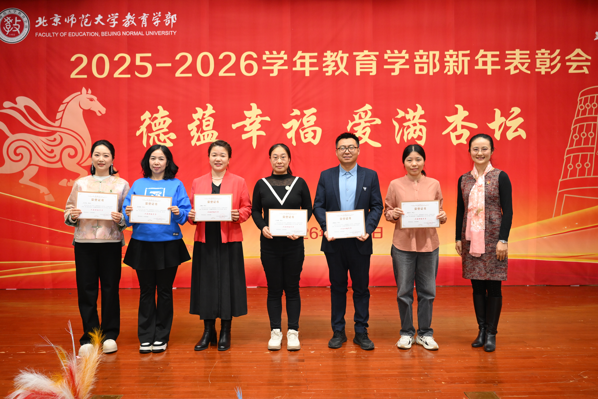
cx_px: 299
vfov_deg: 45.0
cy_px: 200
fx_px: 482
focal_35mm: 29
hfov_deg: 63.7
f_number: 4
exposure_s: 1/160
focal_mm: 29
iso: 1600
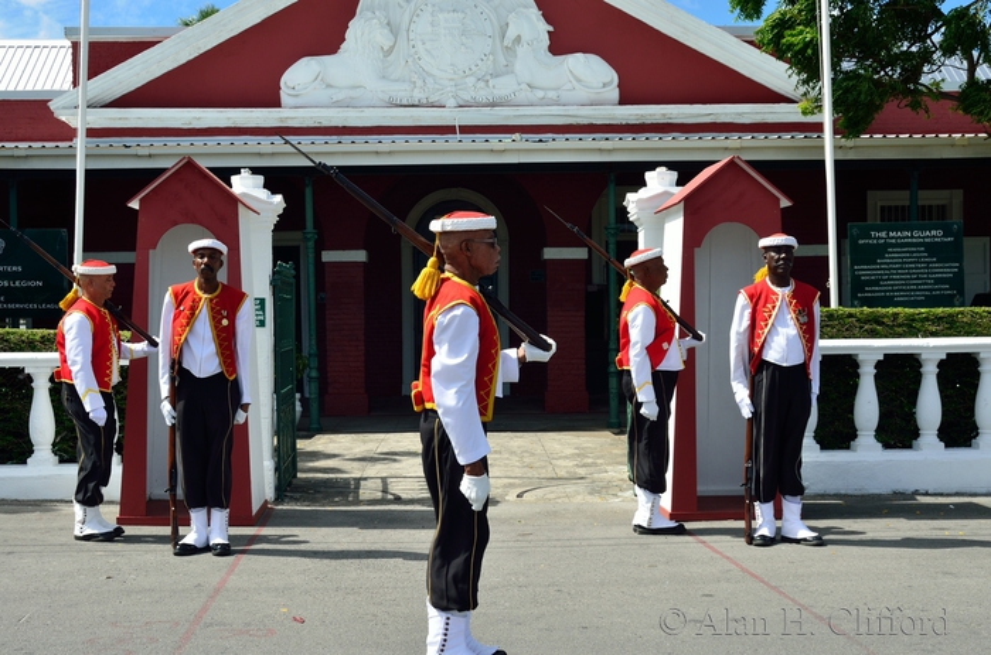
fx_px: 1318
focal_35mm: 48
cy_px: 328
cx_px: 496
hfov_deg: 41.2
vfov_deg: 27.9
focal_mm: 32
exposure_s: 1/200
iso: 100
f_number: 9
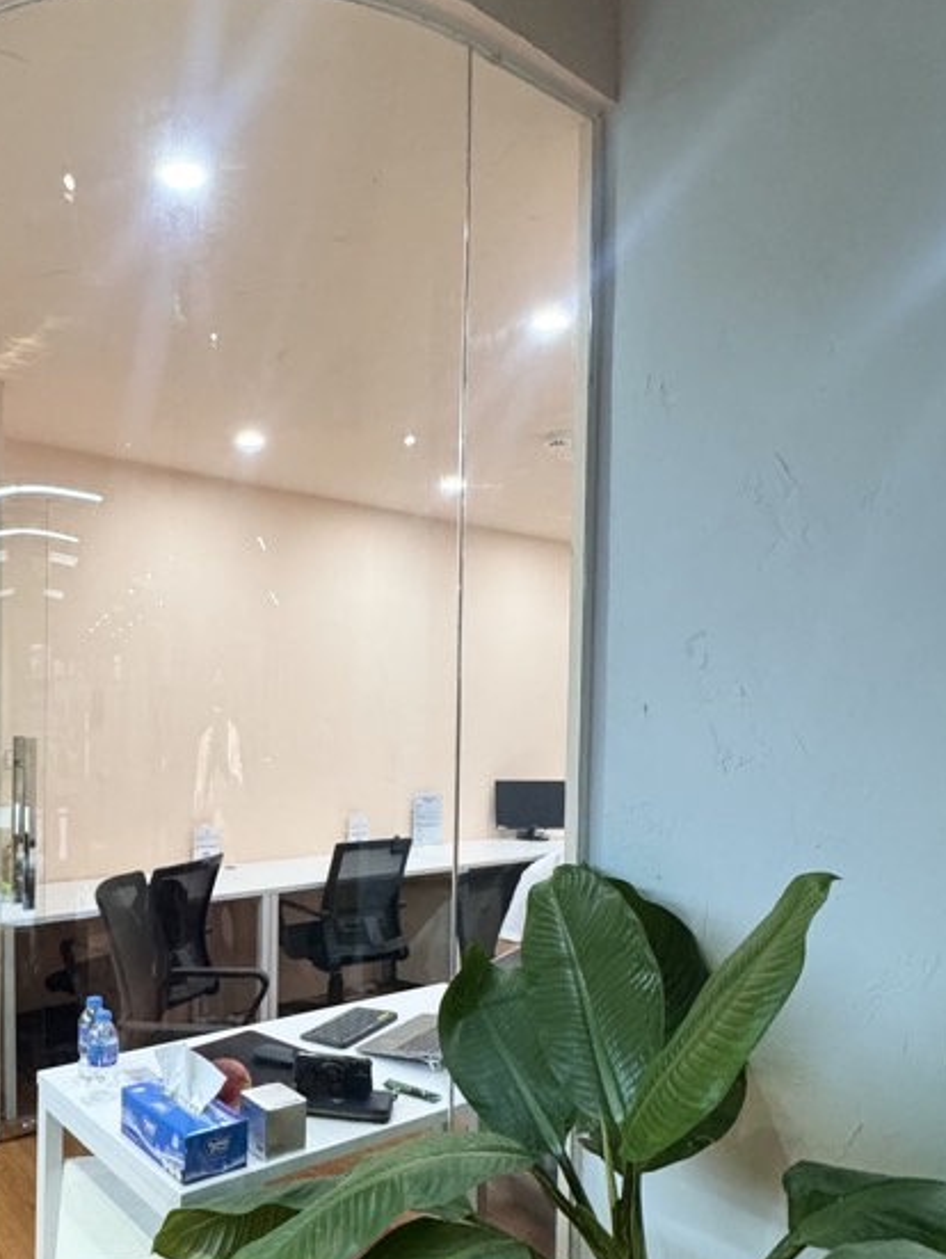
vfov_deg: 66.8
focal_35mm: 26
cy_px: 736
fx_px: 946
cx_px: 260
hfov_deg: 51.3
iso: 320
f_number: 2.2
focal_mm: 2.22
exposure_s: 1/99
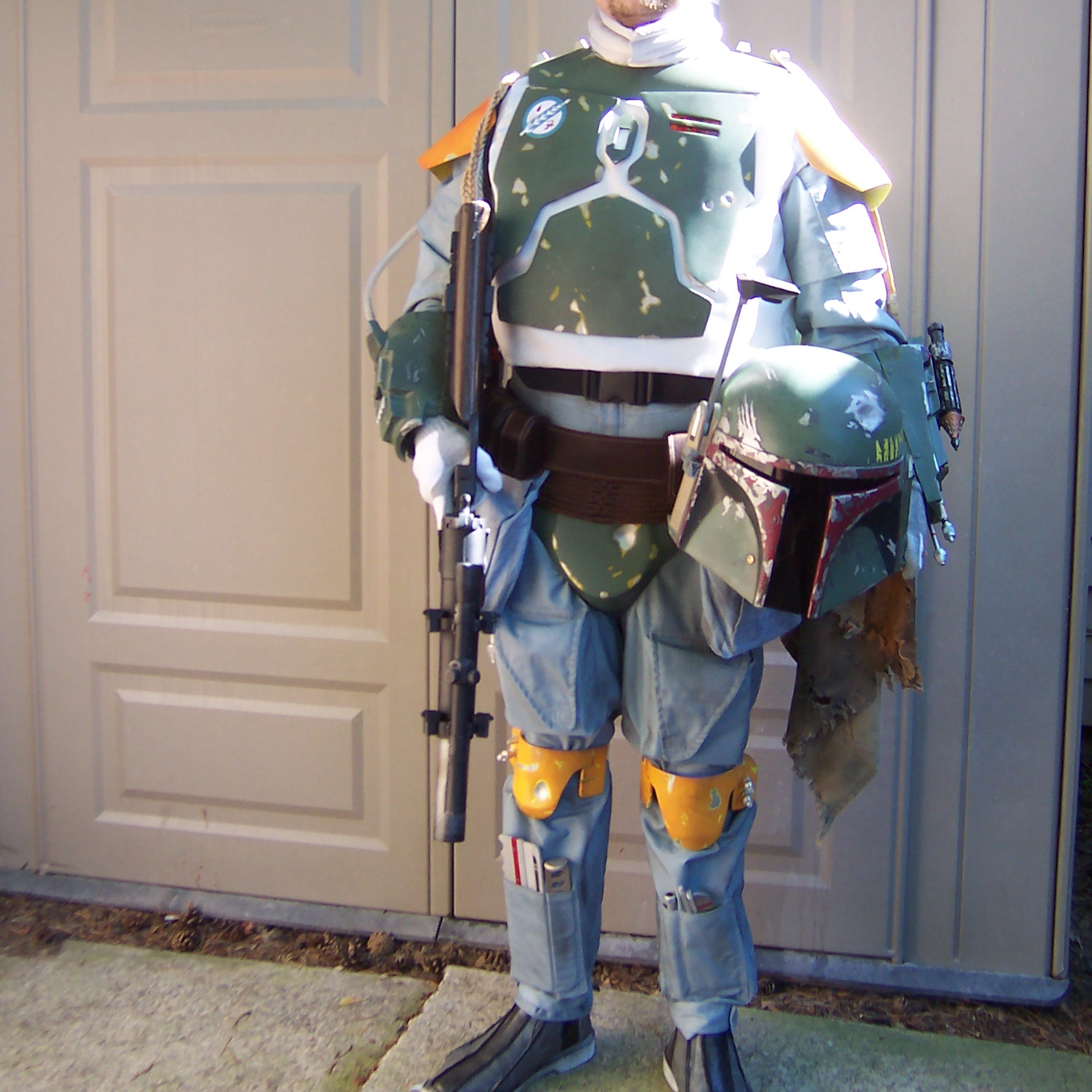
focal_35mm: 43
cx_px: 544
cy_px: 432
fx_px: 1535
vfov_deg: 39.0
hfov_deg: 39.2
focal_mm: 5.6
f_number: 2.8
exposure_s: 1/90
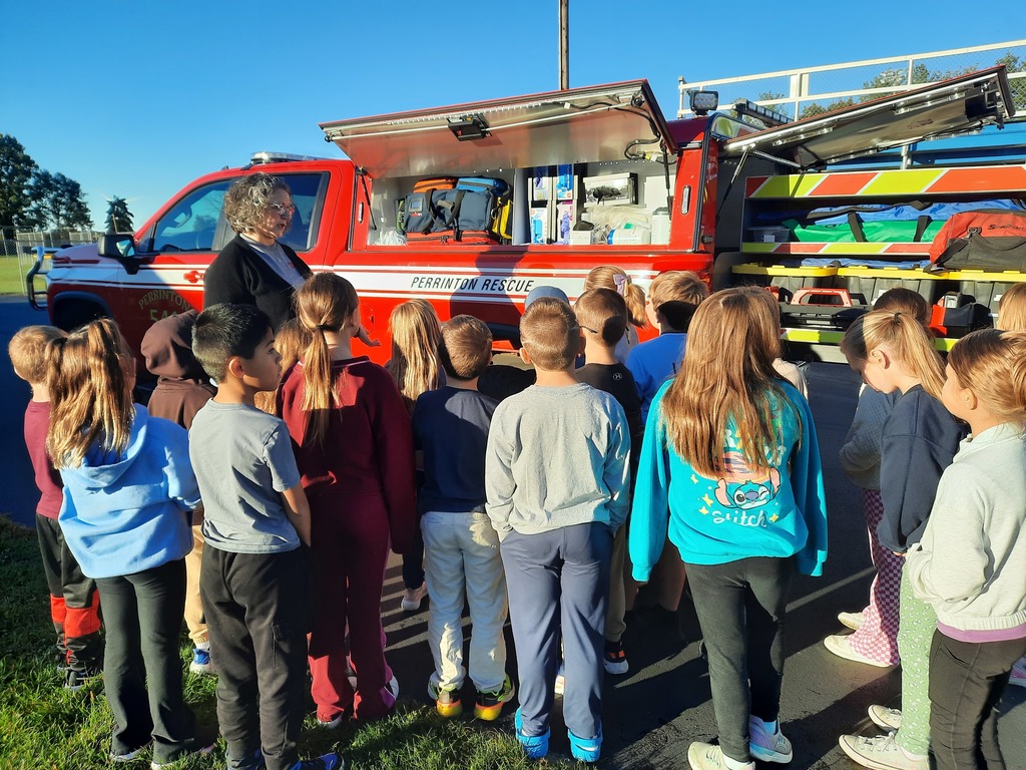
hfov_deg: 69.4
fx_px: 741
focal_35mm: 25
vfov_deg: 54.9
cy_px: 385
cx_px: 513
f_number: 2
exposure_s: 1/463
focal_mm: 4.6
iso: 32
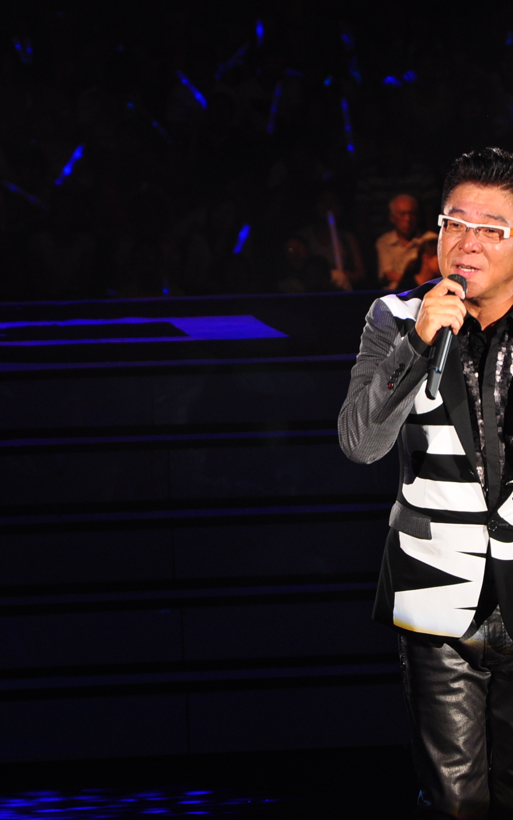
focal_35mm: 242
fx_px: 5407
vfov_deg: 8.7
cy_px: 410
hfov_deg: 5.4
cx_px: 372
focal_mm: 105
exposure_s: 1/80
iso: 400
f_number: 5.6
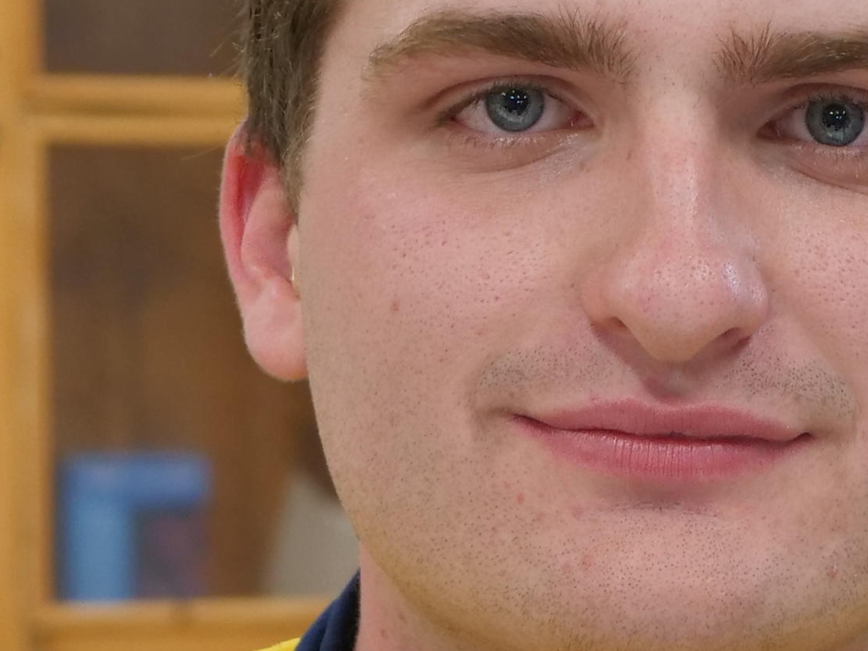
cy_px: 810
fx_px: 5440
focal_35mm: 217
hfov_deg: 9.0
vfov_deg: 6.8
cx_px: 994
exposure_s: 1/60
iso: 500
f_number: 2.8
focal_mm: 24
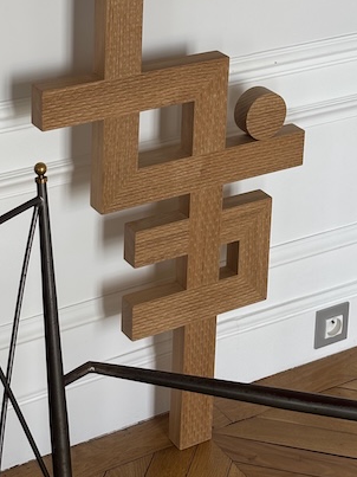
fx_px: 1183
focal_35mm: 86
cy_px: 86
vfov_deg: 22.4
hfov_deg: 17.2
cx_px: 154
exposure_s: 1/121
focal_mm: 5.96
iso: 40
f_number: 1.6
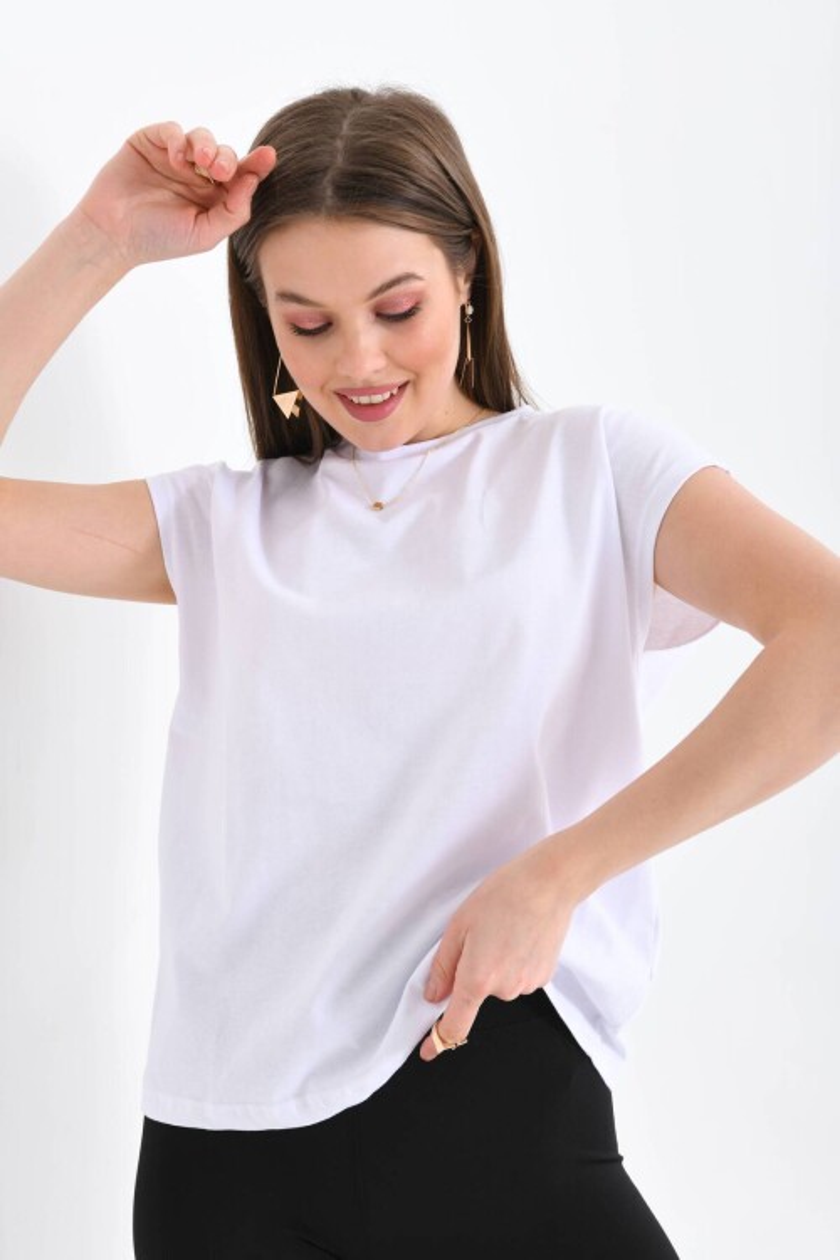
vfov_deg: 36.2
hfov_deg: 24.6
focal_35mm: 55
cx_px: 420
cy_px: 630
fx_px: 1925
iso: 160
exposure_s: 1/125
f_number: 6.3
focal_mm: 55
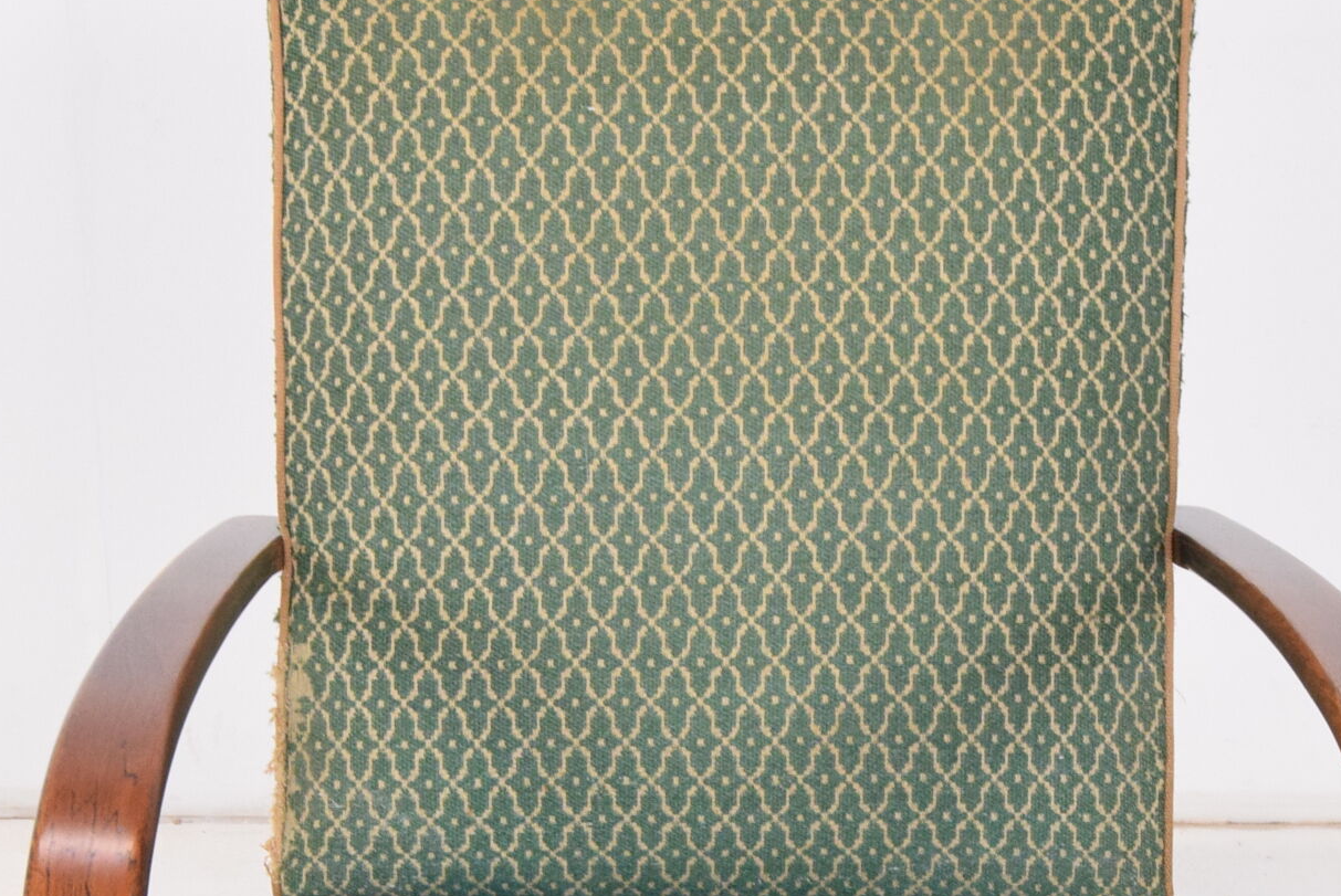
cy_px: 841
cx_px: 754
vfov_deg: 12.3
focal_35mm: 111
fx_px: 4138
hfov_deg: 18.4
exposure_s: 1/125
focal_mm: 30
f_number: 5.6
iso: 1600
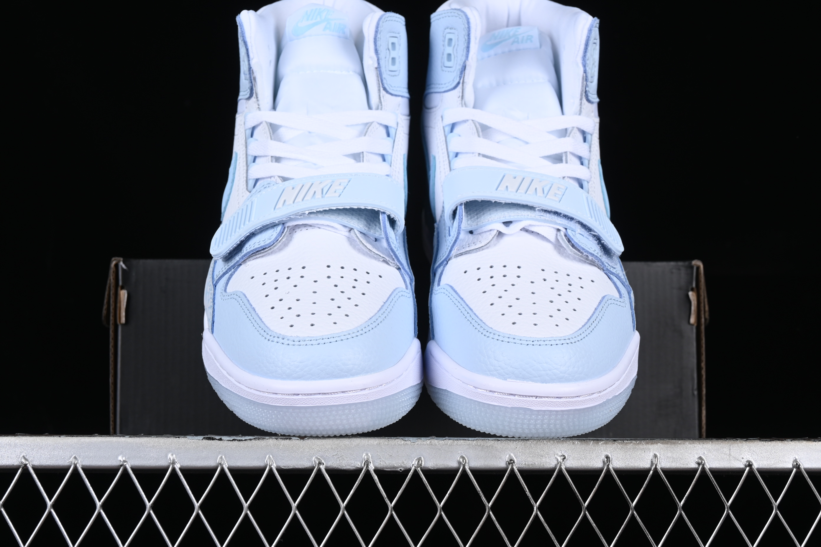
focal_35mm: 75
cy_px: 274
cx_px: 410
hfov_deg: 27.0
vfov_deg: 18.2
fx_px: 1710
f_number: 8
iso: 160
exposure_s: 1/80
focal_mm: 50
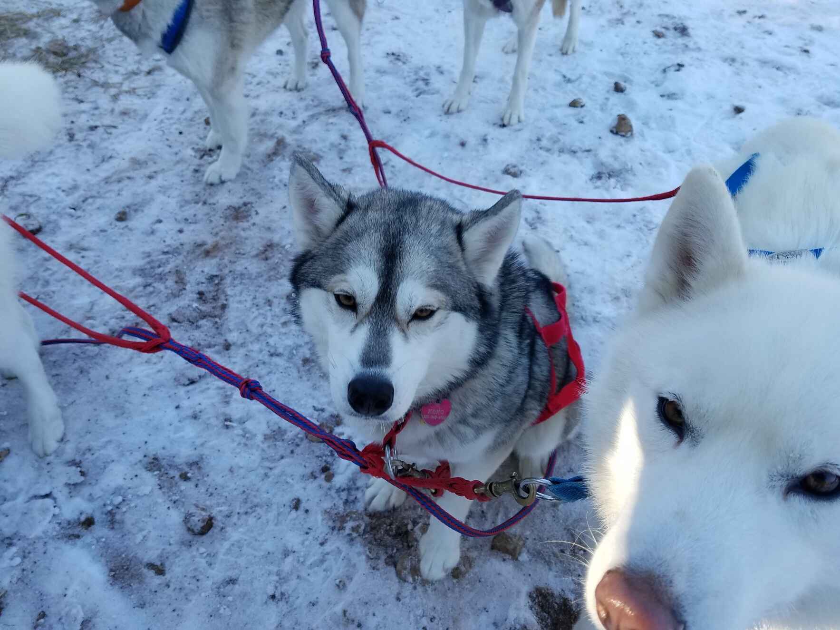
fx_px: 631
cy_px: 315
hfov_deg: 67.3
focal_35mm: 26
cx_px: 420
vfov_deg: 53.1
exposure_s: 1/478
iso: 50
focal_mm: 4.2
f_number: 1.7
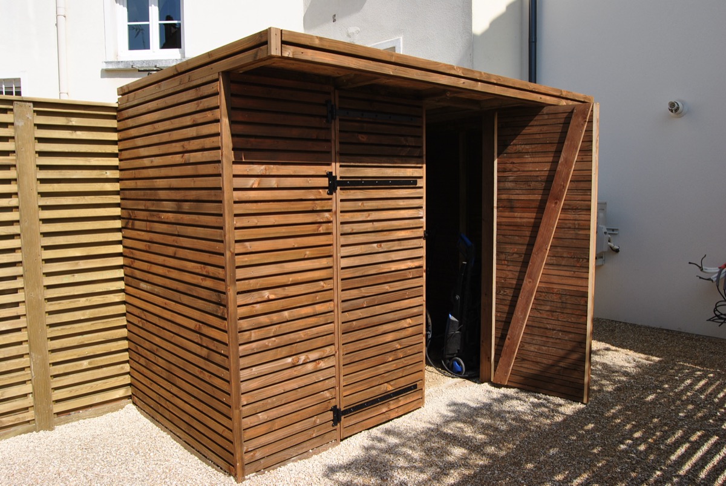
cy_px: 243
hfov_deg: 67.3
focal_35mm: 27
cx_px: 363
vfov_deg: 48.0
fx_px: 545
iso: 125
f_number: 10
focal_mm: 18
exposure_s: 1/250
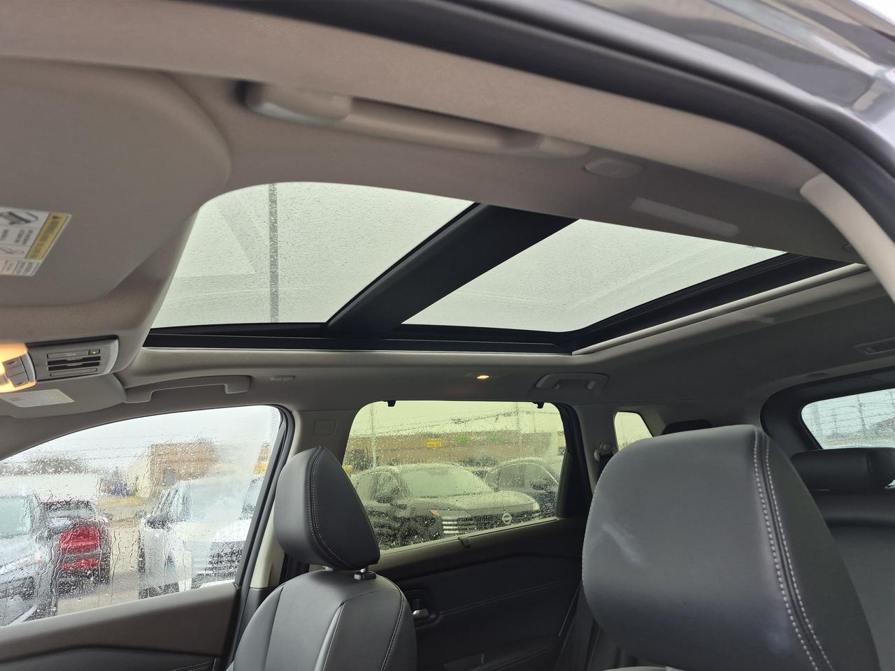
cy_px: 336
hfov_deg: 73.9
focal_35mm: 23
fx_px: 595
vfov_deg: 58.9
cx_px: 448
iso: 160
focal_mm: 5.4
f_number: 1.8
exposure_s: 1/180
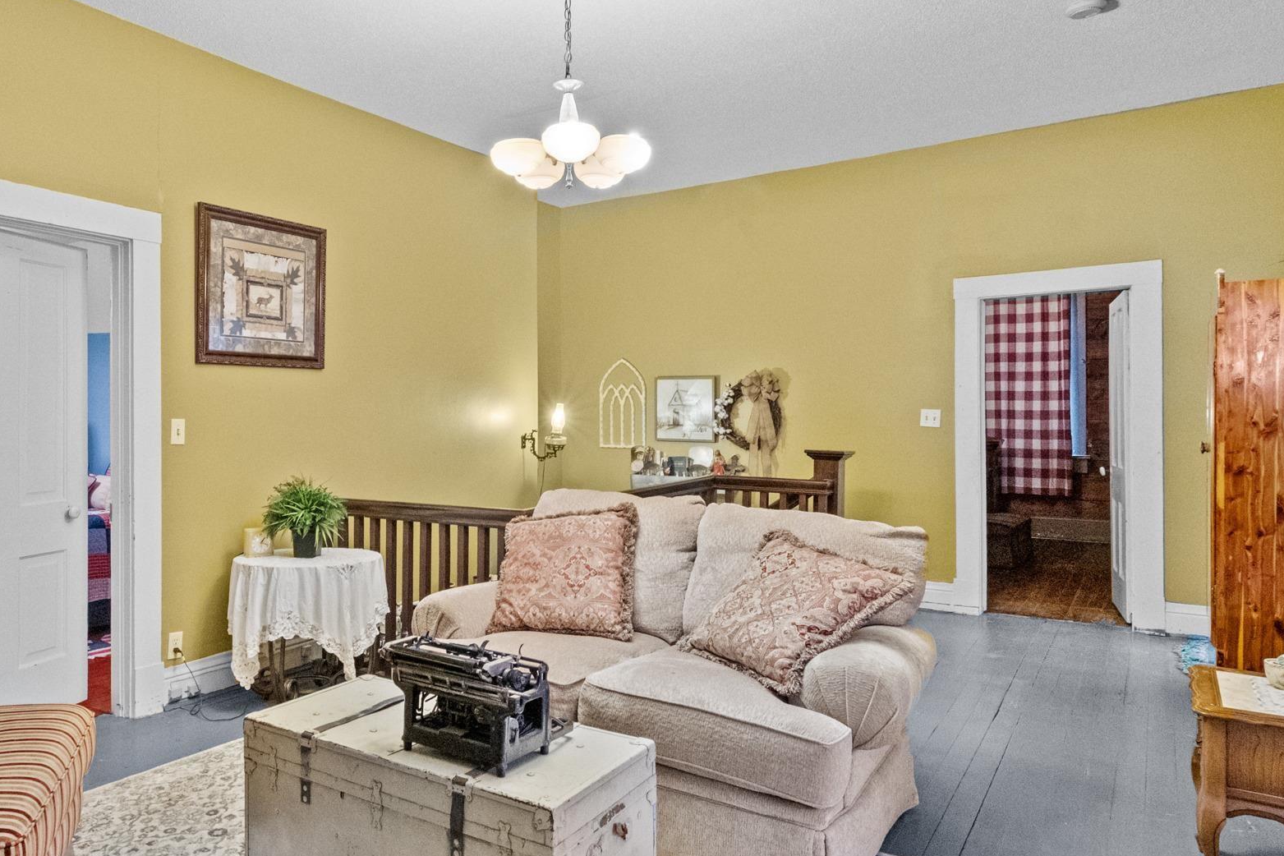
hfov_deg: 72.6
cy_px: 428
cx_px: 486
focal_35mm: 24
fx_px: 856
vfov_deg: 53.1
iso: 1600
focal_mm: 10
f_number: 8
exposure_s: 1/2.5
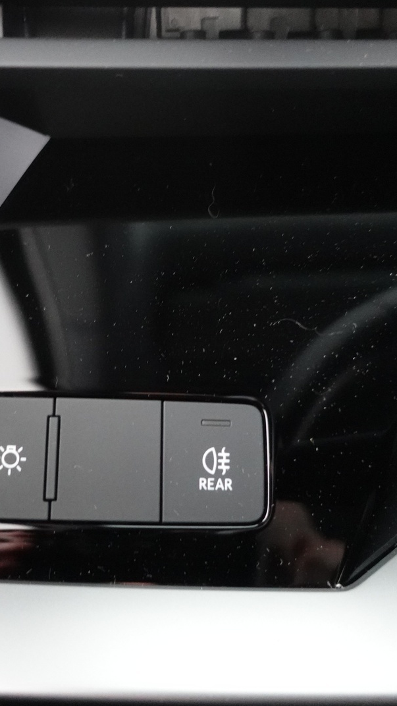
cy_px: 352
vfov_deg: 52.8
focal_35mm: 38
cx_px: 132
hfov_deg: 31.0
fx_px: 711
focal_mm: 9.4
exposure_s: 1/25
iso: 3200
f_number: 1.8
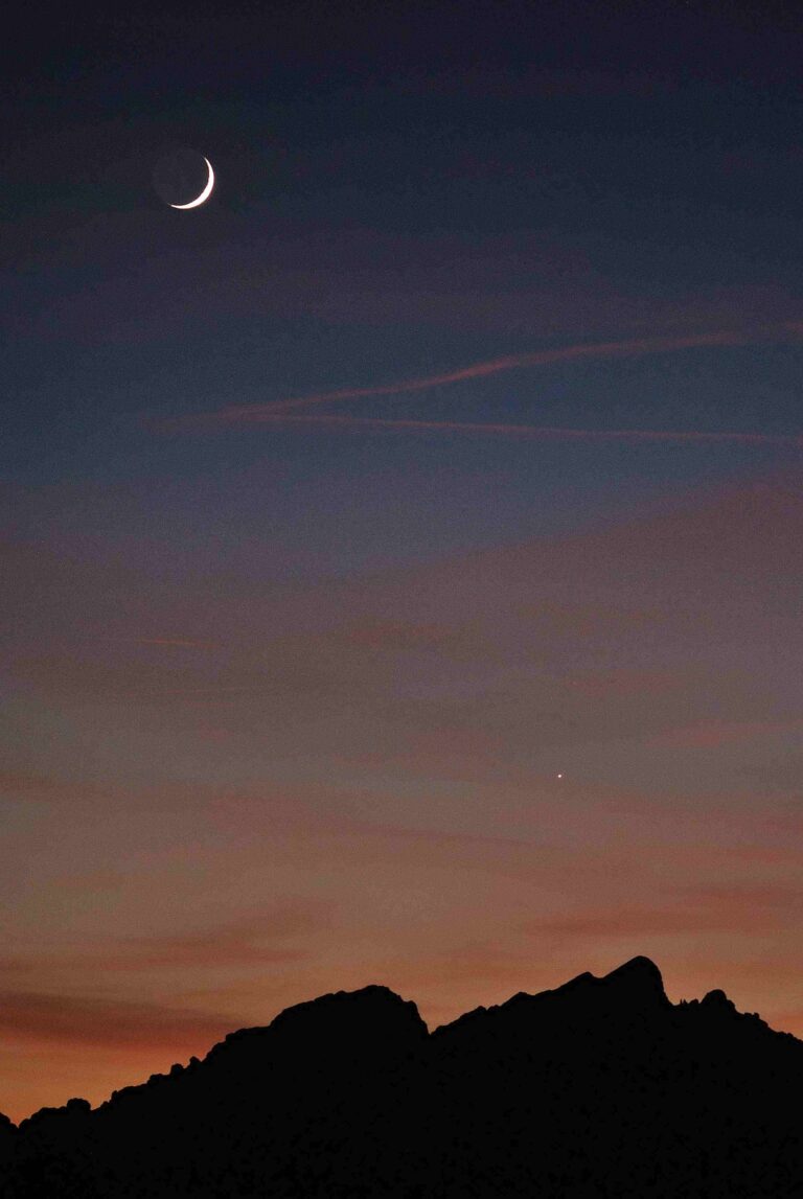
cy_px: 600
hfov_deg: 7.7
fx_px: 6004
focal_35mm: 180
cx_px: 402
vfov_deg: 11.4
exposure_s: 1/8
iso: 400
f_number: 4.5
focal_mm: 120
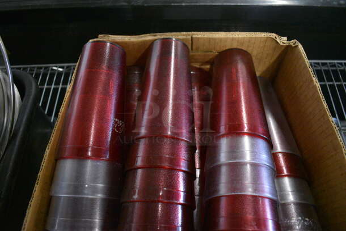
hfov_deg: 67.3
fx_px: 260
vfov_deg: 48.0
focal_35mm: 27
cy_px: 116
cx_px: 173
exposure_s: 1/125
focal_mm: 18
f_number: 3.5
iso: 5600
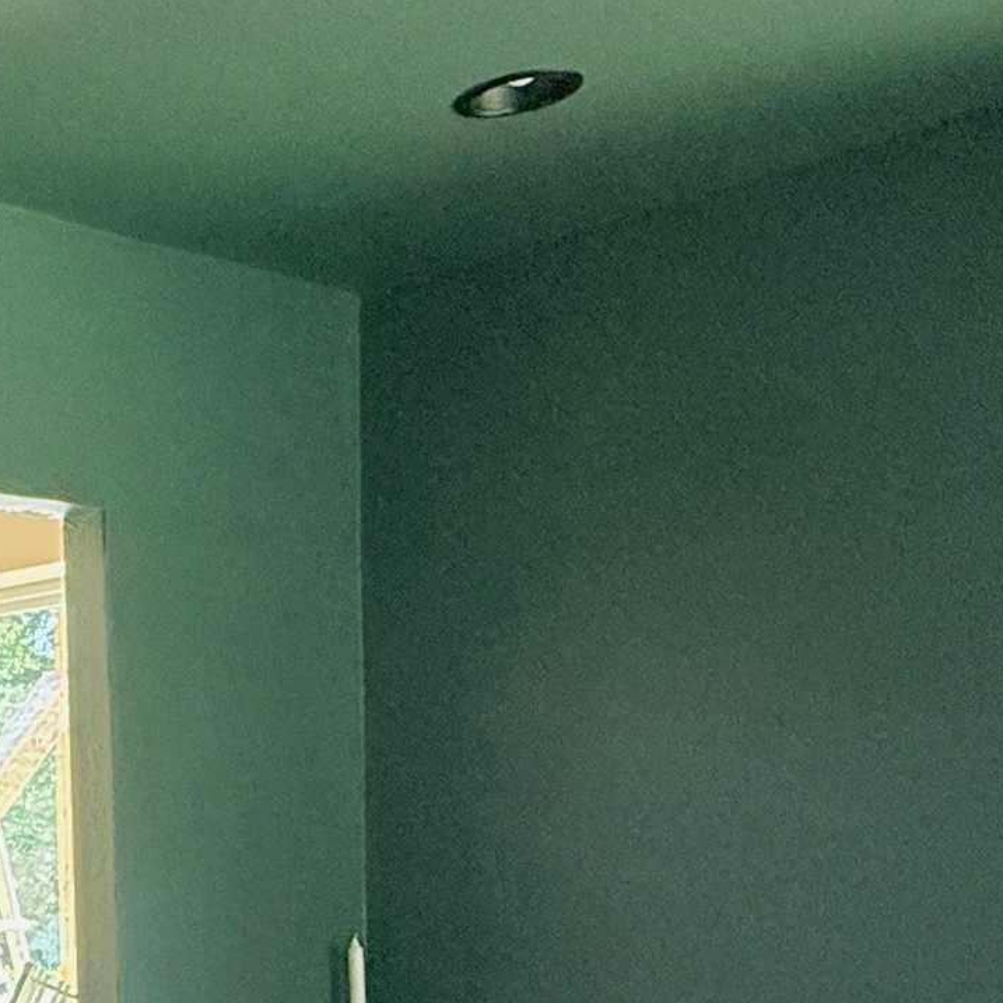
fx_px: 1737
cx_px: -445
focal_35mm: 53
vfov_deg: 30.8
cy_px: 892
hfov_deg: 25.4
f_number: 2.2
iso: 400
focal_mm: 2.22
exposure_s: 1/60
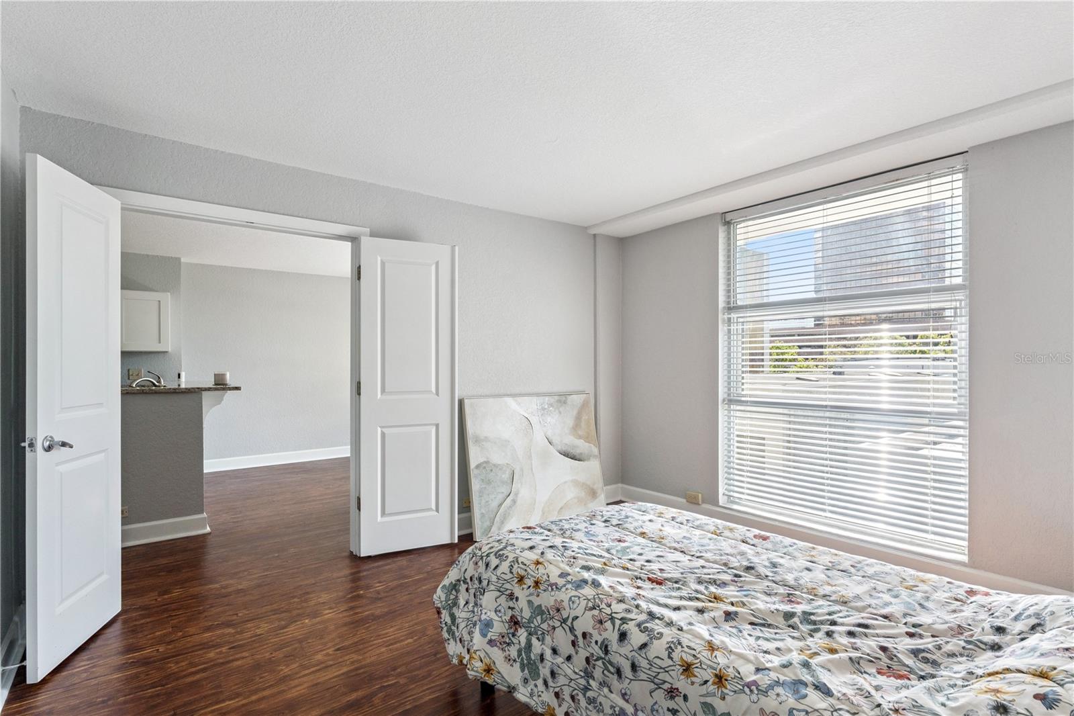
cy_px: 358
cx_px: 537
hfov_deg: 92.6
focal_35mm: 17
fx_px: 513
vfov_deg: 69.8
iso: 800
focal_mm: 17.2
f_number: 10
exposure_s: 1/400
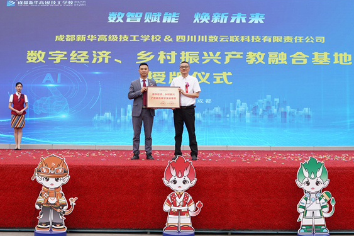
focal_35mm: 56
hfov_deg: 35.6
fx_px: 550
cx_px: 174
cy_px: 80
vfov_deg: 24.1
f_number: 5.6
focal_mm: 28
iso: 200
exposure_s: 1/250
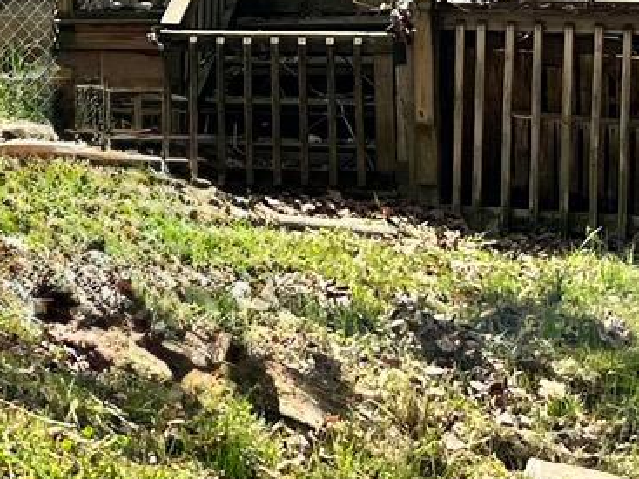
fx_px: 2676
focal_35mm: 145
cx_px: -287
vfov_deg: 10.0
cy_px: -136
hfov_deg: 13.0
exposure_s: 1/2513
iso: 50
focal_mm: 5.1
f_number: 1.6
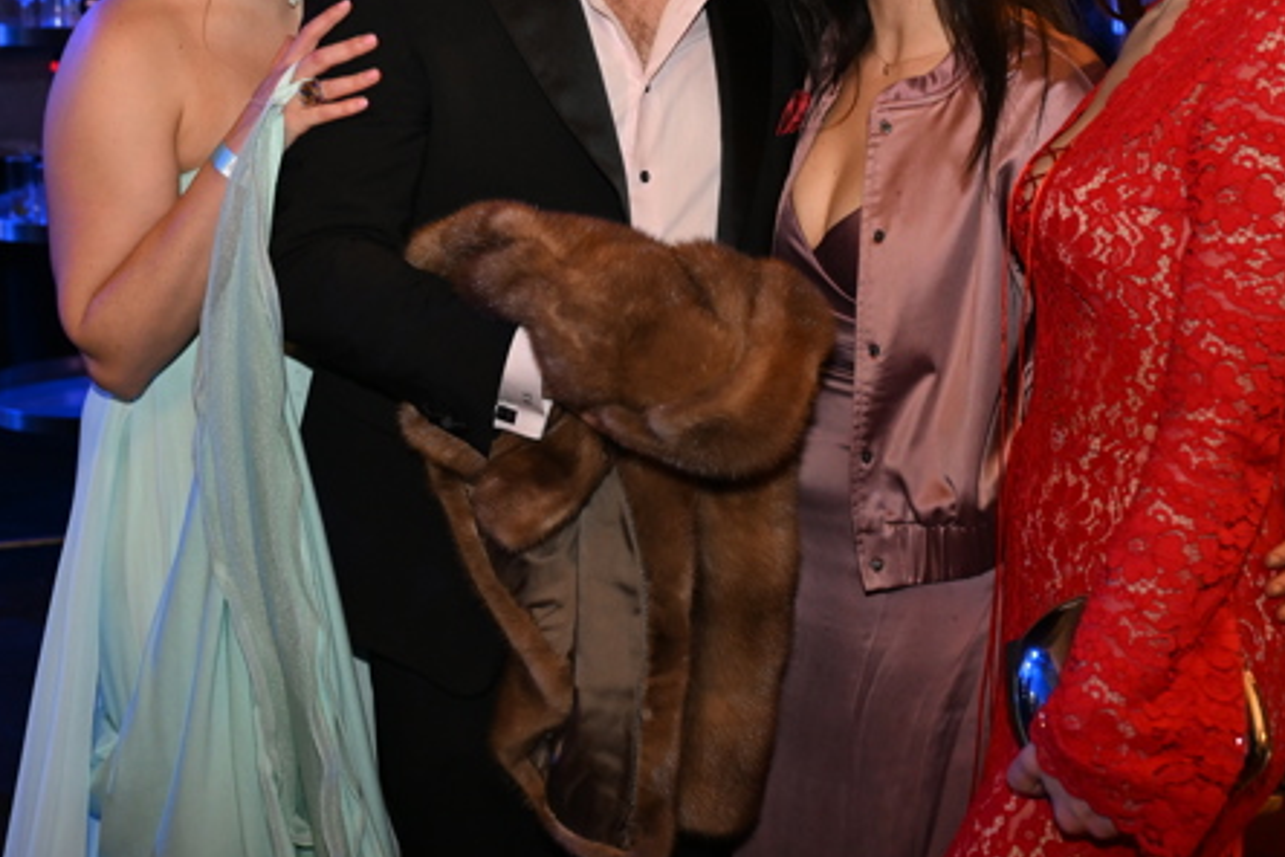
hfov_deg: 33.8
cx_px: 524
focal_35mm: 59
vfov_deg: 22.8
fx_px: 2106
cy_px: 208
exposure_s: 1/60
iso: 2500
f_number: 4
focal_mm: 38
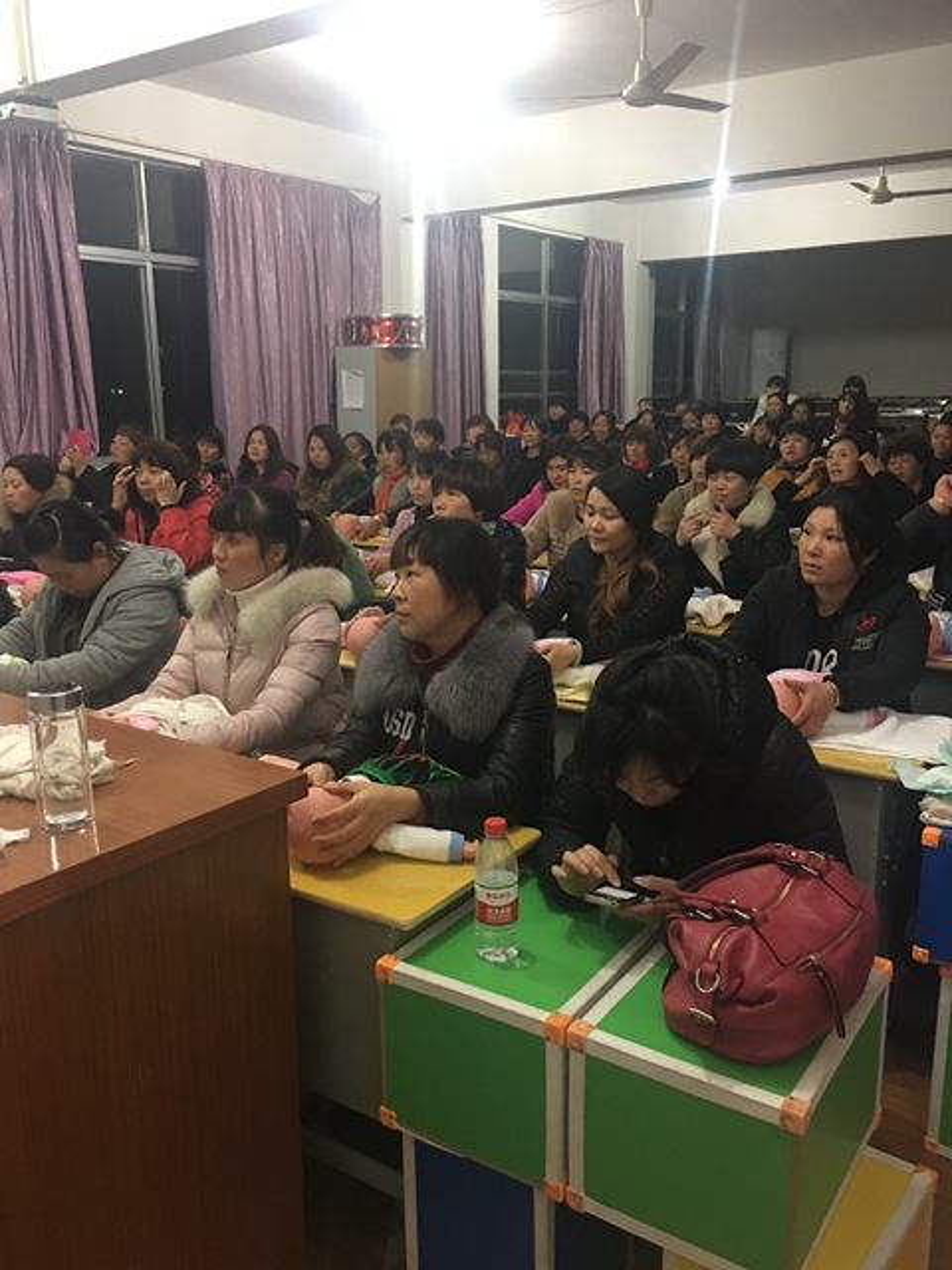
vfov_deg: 61.7
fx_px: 1063
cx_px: 476
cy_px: 635
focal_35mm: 29
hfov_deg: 48.2
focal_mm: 4.15
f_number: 2.2
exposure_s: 1/8
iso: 125
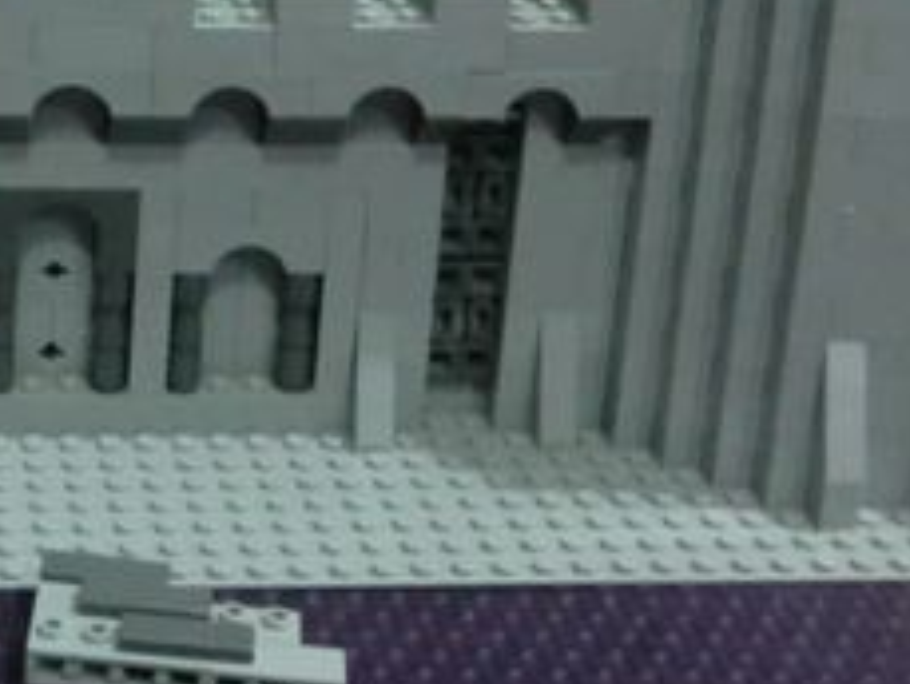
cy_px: -179
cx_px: -36
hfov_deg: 23.0
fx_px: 2130
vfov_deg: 17.2
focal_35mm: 81
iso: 800
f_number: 3.5
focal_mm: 5.2
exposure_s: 1/15
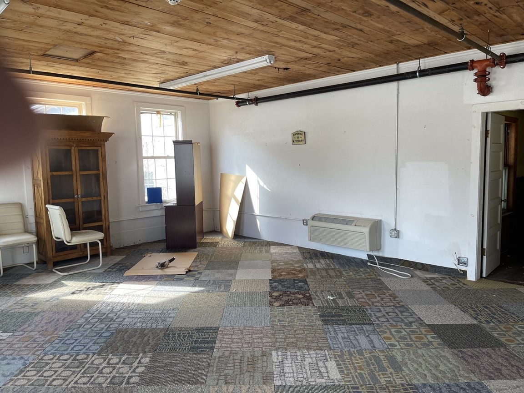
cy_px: 196
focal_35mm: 25
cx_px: 262
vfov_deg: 54.9
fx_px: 378
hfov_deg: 69.4
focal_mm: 5.1
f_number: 1.6
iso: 40
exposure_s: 1/121
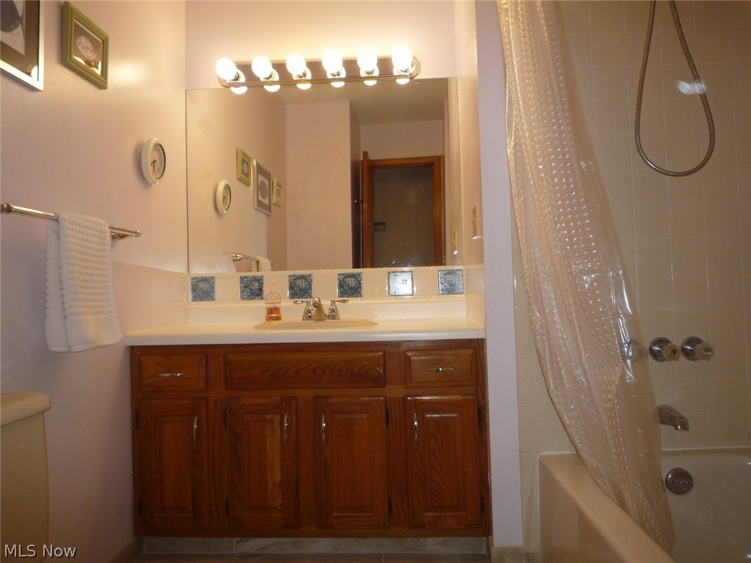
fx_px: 542
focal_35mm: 25
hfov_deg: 69.4
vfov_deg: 54.9
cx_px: 376
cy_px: 282
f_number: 2.8
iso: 100
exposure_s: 1/30
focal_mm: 4.4
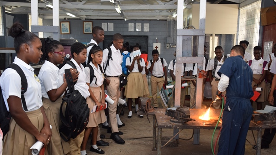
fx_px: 278
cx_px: 139
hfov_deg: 52.8
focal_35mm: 38
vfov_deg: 31.2
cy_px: 83
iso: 400
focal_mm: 24
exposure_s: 1/125
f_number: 5
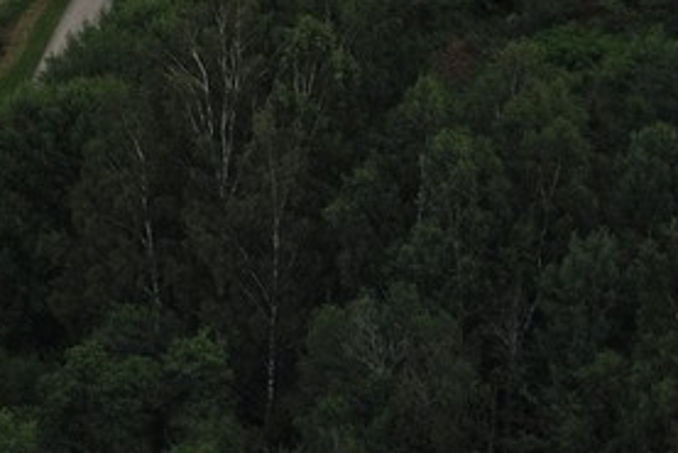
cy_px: -1241
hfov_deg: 2.8
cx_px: -614
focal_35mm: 744
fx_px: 14019
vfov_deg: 1.8
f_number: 4
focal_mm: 86
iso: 200
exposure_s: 1/2000
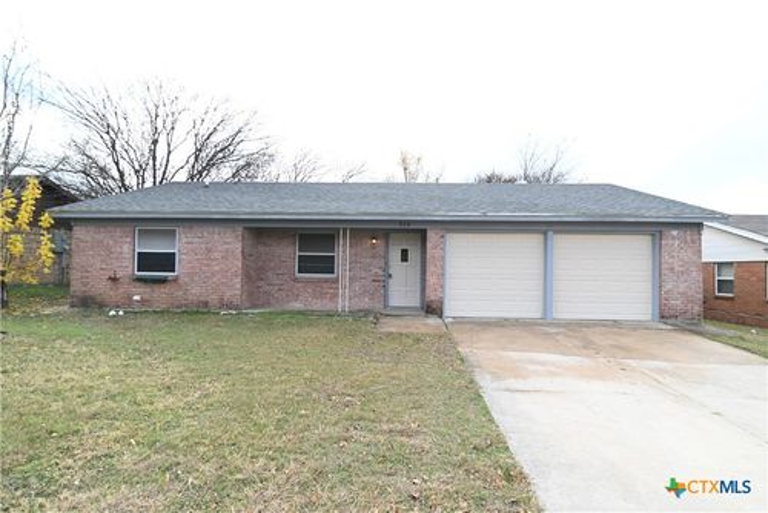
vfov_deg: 62.0
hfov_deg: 83.9
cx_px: 384
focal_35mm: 20
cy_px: 256
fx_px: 427
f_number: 2.8
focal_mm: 20
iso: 640
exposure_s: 1/4000
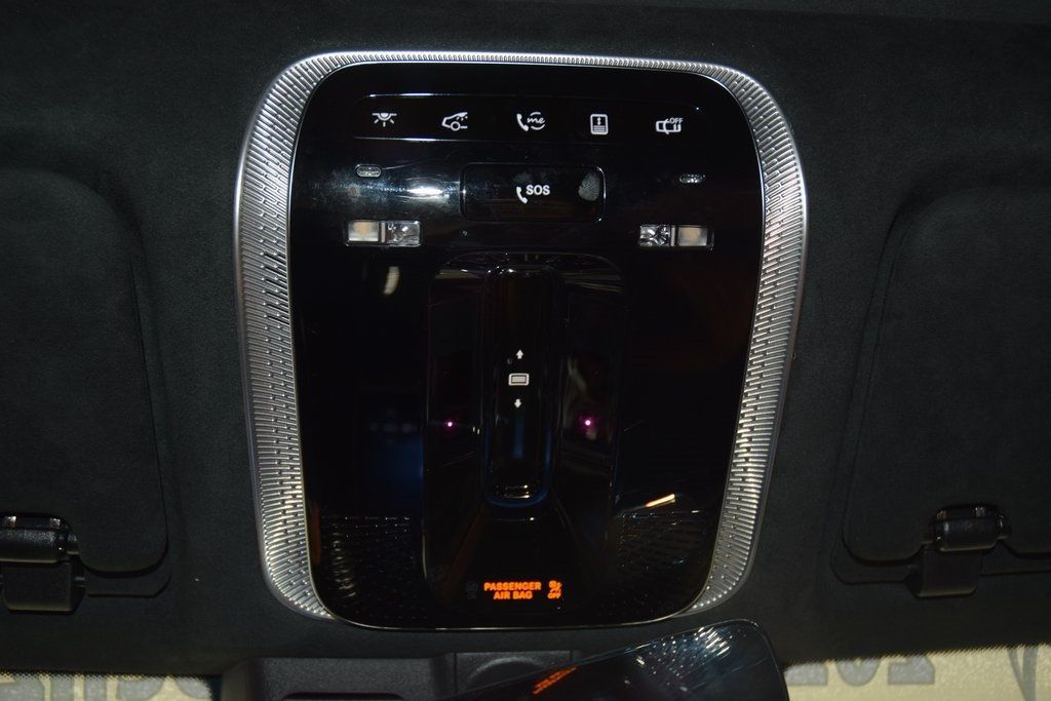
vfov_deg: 35.5
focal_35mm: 38
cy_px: 350
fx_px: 1095
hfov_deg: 51.3
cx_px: 526
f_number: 3.8
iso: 560
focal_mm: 25
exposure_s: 1/15
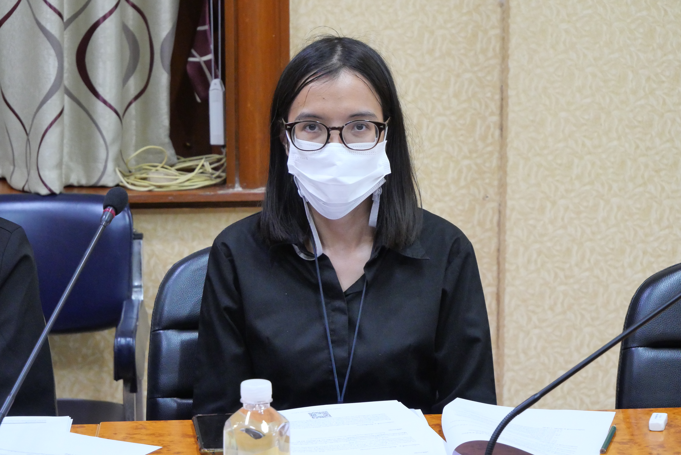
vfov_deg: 12.5
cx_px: 340
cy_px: 228
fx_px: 2082
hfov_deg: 18.6
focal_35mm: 110
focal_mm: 53
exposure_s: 1/25
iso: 3200
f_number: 5.6
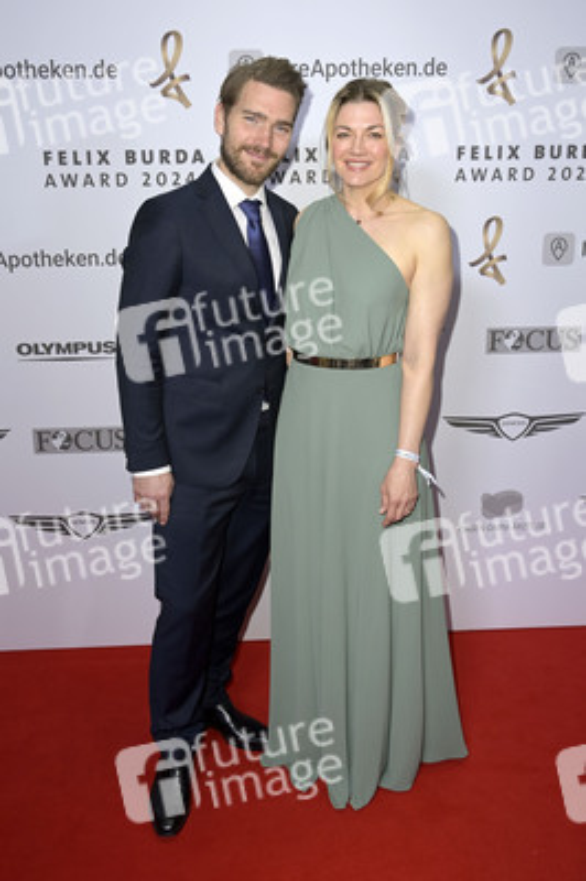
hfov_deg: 42.3
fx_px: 758
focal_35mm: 31
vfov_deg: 60.3
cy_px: 440
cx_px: 293
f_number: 5.6
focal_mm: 31
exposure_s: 1/200
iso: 640
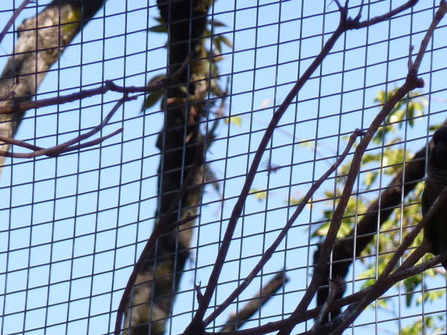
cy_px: 354
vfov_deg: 1.9
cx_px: 240
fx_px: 10003
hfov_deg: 2.6
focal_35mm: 775
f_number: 4.8
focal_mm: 45.7
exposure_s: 1/200
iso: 80
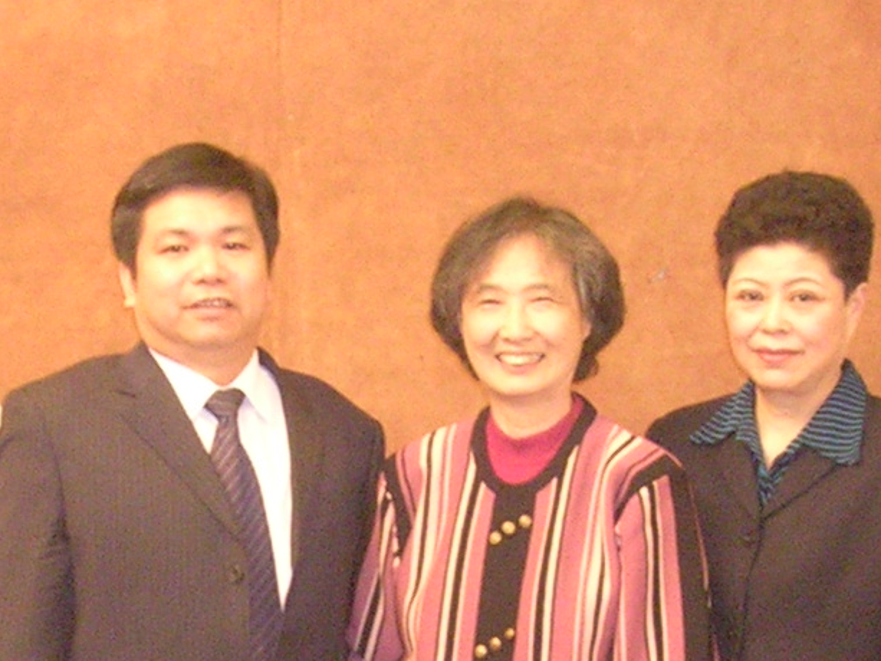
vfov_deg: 11.5
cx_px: 273
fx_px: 3233
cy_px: 767
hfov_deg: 15.5
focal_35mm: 127
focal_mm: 5.8
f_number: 2.8
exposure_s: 1/8.1
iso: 200
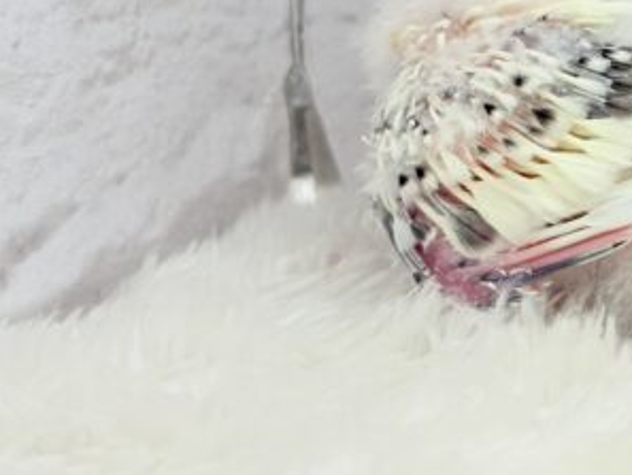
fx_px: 2046
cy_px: -6
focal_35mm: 112
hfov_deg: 17.1
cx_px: 662
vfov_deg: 13.1
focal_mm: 5.96
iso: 64
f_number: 1.6
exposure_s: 1/100
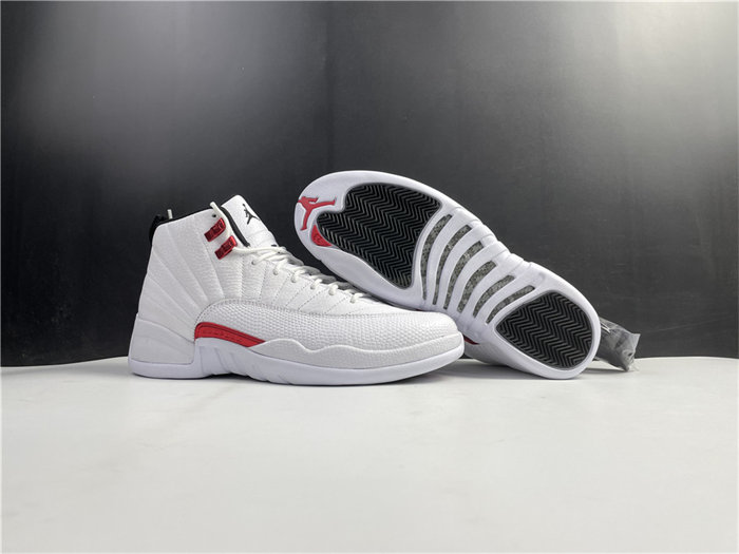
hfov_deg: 67.3
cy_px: 277
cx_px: 370
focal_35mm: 26
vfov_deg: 53.1
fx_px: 555
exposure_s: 1/100
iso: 40
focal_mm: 4.2
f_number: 1.6
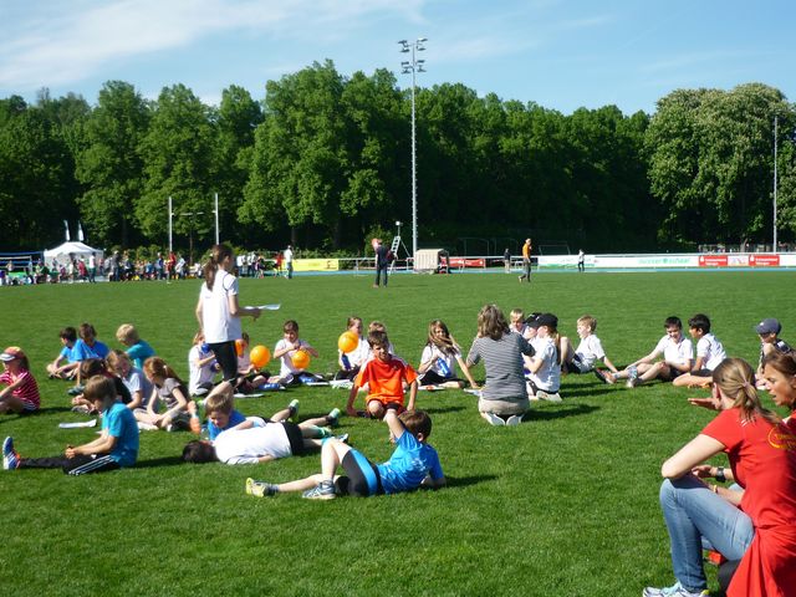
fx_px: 1012
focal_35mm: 44
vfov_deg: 32.9
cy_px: 298
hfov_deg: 42.9
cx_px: 398
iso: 100
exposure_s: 1/125
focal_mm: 7.2
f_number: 9
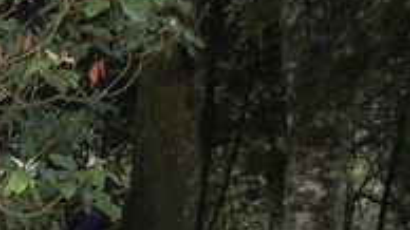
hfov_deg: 15.0
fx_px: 1413
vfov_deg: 8.6
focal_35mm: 130
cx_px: -249
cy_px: 522
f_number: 4
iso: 160
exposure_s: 1/146
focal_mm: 5.9
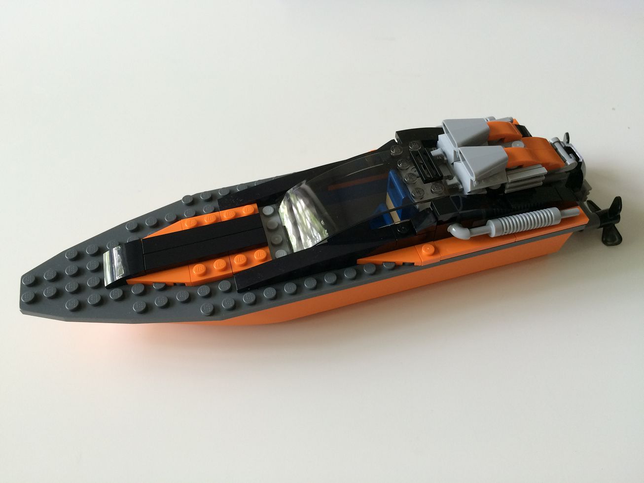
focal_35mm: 29
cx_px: 322
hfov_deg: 61.7
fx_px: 539
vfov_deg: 48.2
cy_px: 242
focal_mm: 4.15
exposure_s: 1/30
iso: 64
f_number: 2.2
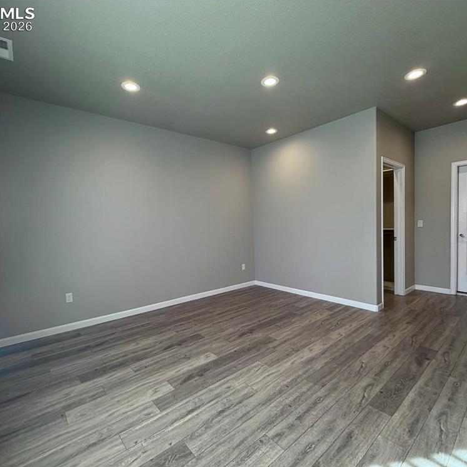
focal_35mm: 17
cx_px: 230
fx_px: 259
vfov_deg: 84.0
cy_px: 237
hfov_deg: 84.0
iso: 125
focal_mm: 2.22
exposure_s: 1/120
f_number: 2.2
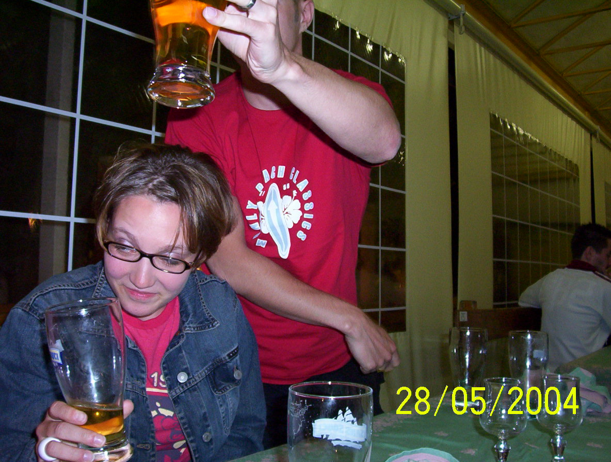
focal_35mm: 43
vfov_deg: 33.8
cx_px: 306
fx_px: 761
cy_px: 231
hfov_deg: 43.7
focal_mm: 5.77
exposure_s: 1/60
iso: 140
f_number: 2.73
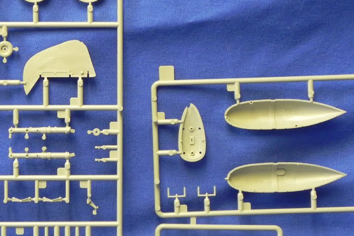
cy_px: 104
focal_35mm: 120
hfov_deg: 17.0
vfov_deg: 11.4
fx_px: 1180
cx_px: 130
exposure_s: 1/16.5
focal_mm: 13.4
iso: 400
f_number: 4
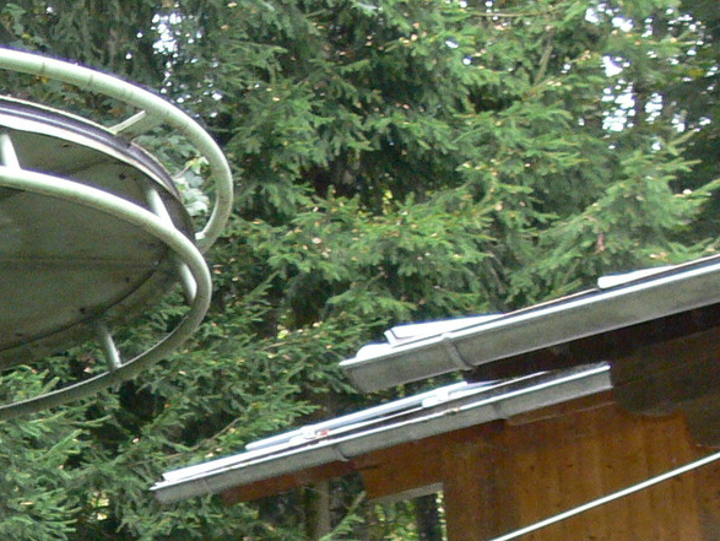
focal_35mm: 138
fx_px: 2872
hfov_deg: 13.1
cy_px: 713
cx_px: -532
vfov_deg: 10.5
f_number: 2.8
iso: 200
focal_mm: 8
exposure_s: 1/30
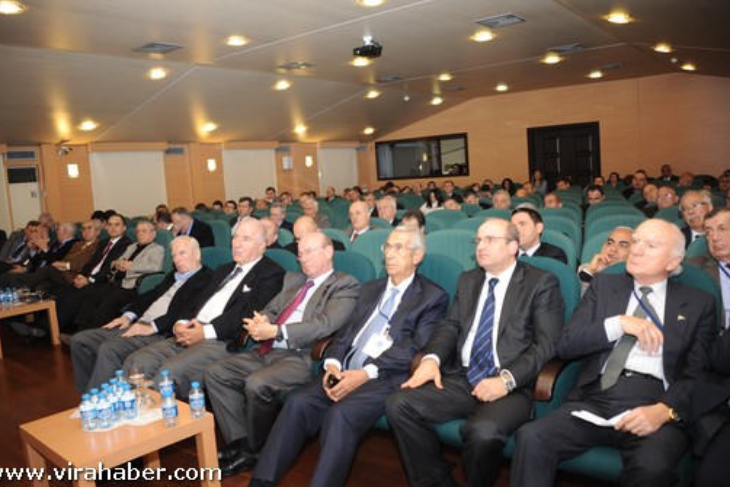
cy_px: 240
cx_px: 358
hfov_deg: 63.6
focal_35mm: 29
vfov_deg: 45.0
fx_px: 588
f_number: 3.5
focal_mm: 28
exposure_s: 1/60
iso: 800
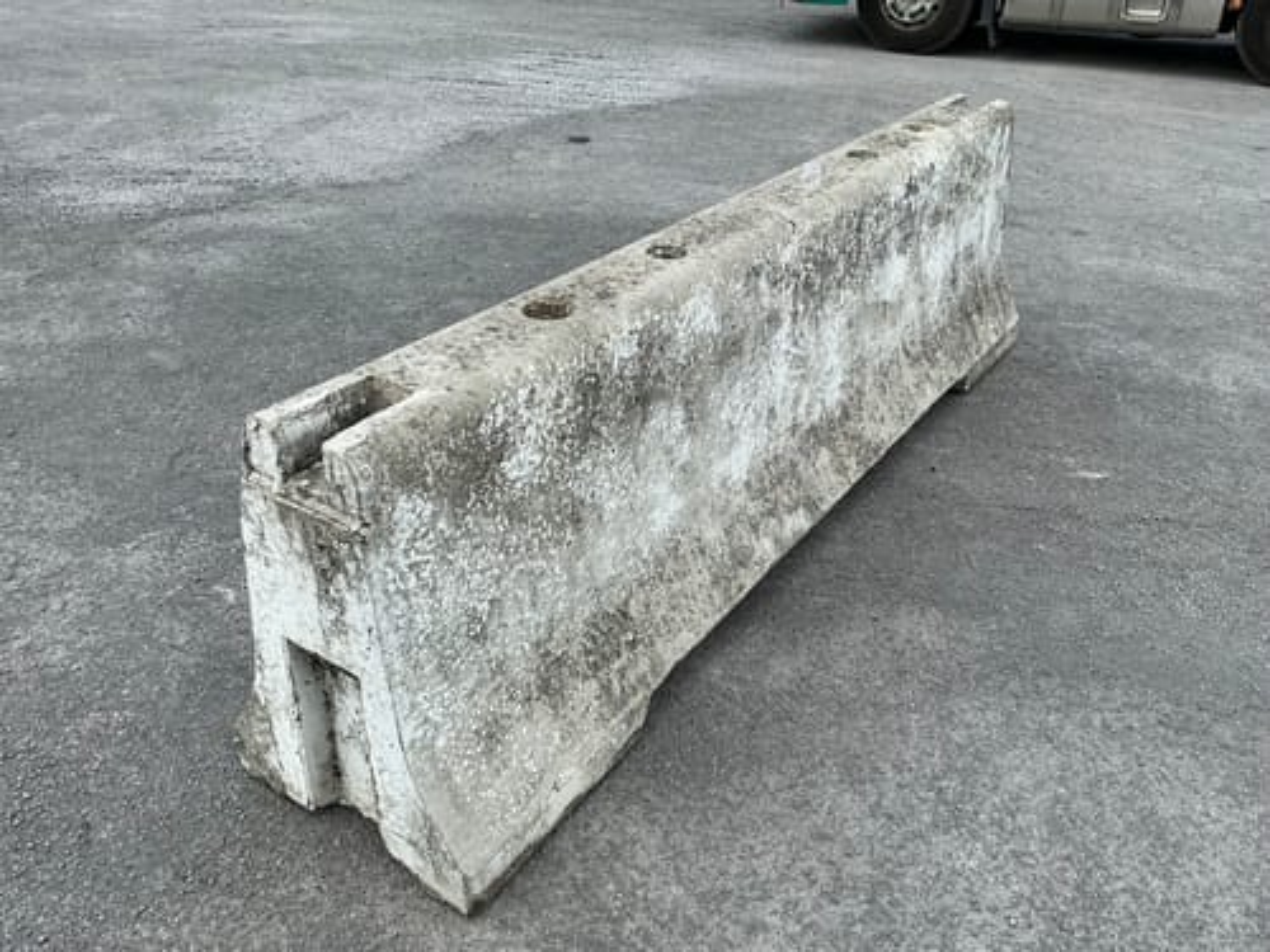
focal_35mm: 28
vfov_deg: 49.7
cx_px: 635
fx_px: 1027
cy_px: 476
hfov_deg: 63.4
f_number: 1.8
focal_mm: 3
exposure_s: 1/962
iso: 25
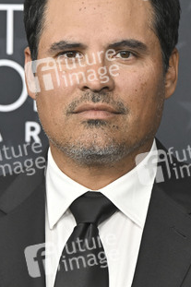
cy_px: 117
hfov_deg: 5.6
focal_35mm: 243
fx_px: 1936
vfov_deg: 8.5
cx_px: 99
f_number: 5.6
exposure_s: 1/320
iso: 1250
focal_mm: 126
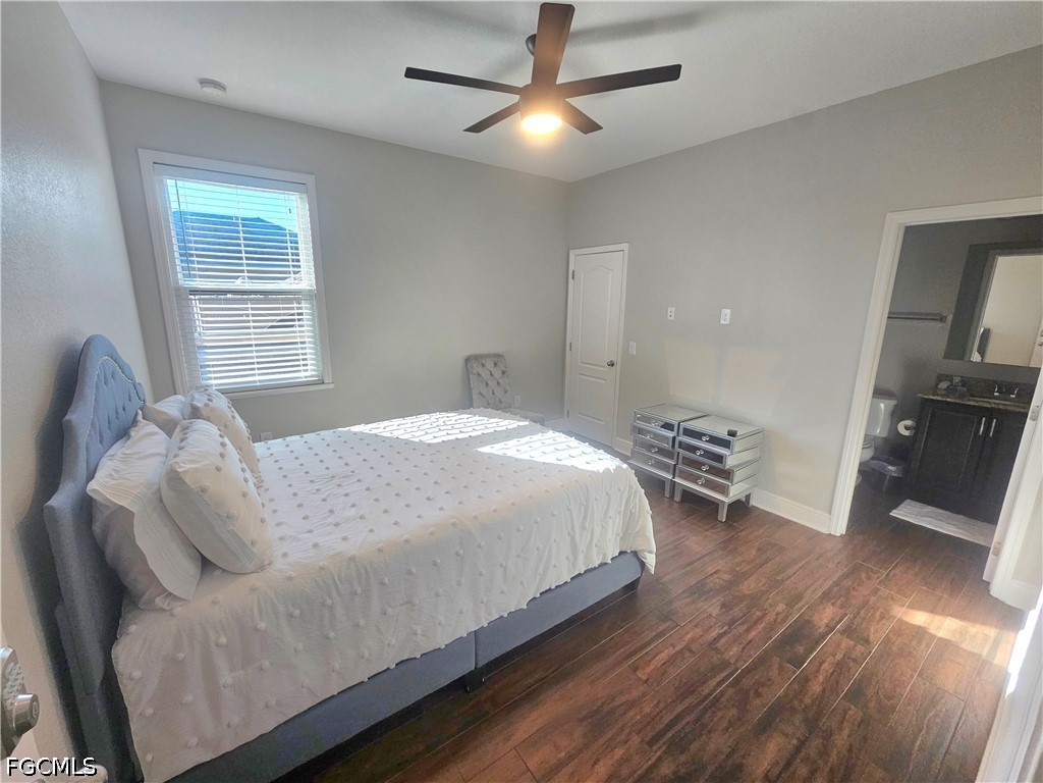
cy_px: 392
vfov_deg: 89.9
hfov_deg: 106.2
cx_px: 522
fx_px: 392
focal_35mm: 13
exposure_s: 1/60.2
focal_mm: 2.2
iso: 100
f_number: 2.2
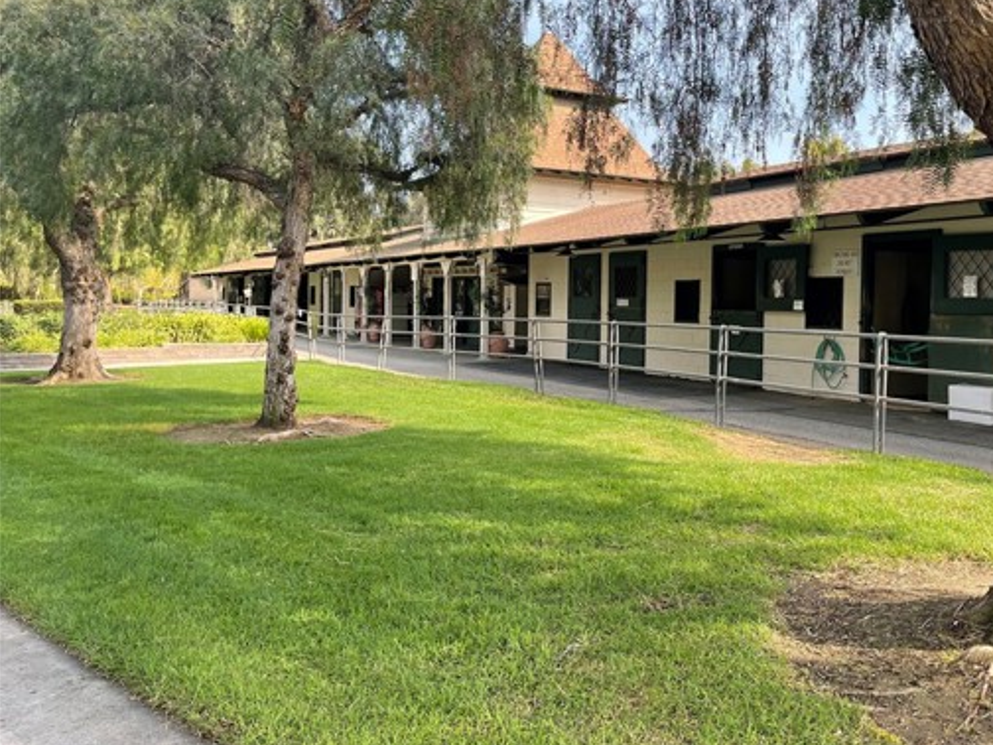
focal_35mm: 33
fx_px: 947
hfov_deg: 54.6
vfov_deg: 42.8
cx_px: 629
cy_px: 309
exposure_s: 1/709
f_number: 1.6
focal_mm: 5.1
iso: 32
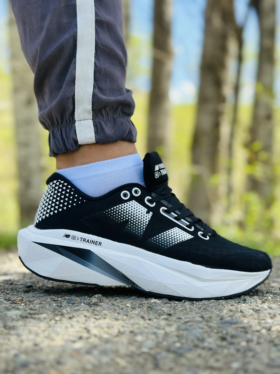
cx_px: 140
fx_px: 518
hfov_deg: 30.3
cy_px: 187
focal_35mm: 48
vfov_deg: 39.7
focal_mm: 6.86
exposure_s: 1/1085
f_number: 1.78
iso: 80
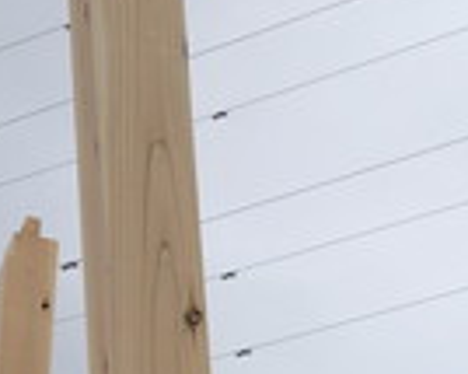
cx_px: 611
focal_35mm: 143
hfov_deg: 13.0
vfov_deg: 10.4
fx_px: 1979
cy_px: 585
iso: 20
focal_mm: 3.99
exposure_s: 1/810
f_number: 1.8
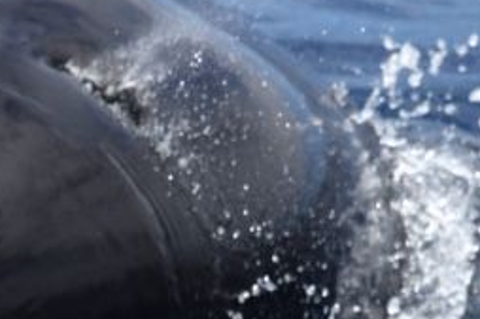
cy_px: 207
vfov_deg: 0.7
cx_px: -43
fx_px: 25169
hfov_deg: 1.1
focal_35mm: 1889
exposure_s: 1/8000
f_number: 6.3
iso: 1400
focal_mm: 600
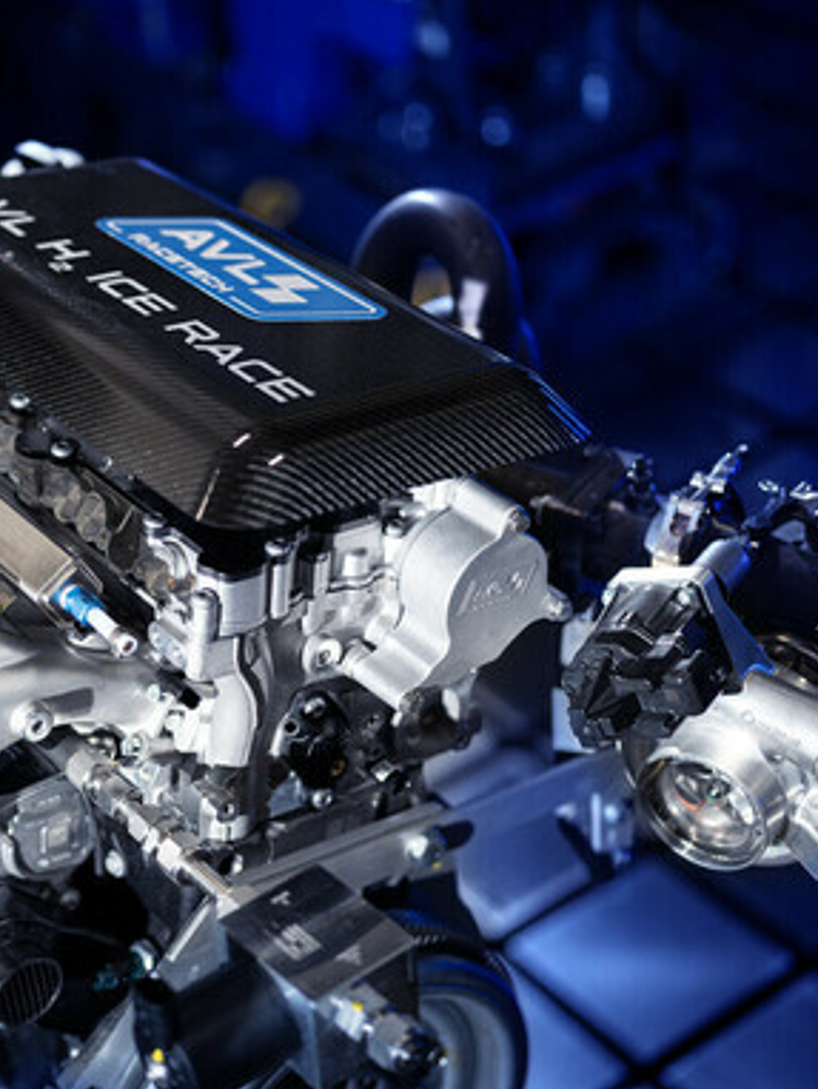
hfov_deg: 20.0
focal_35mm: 73
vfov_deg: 26.7
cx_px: 180
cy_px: 549
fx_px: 2297
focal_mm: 50
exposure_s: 1/100
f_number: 1.8
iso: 640
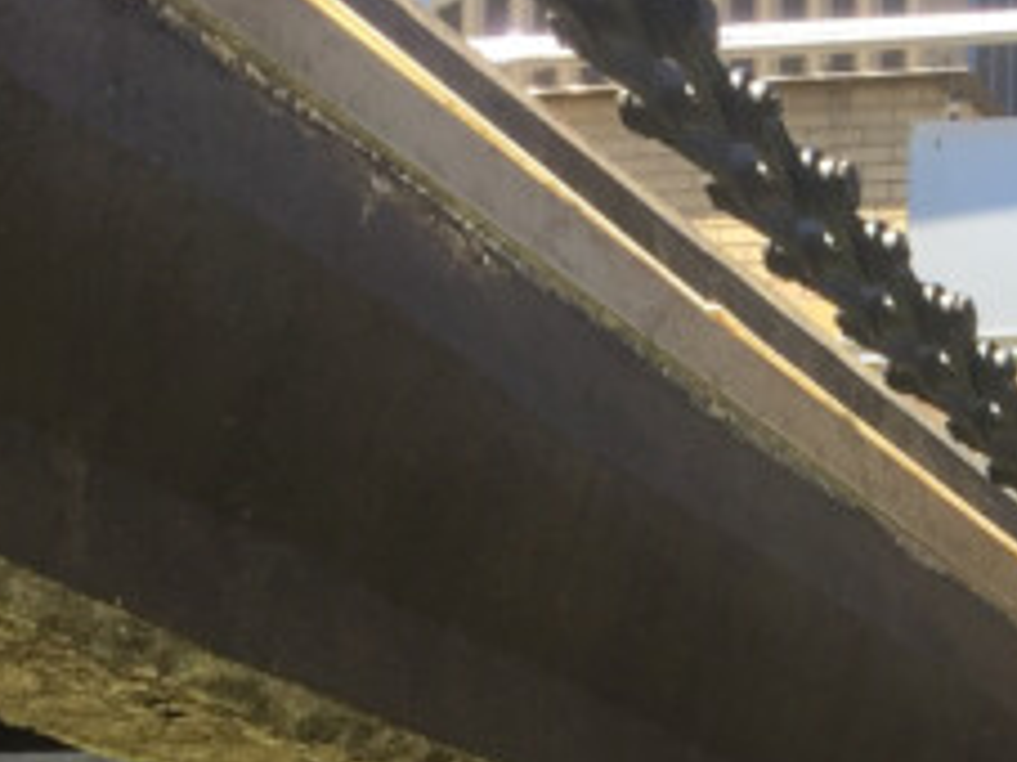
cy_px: 1345
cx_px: 1505
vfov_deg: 10.7
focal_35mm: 131
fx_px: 3847
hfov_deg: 14.1
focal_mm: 4.15
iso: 32
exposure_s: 1/599
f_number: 2.2
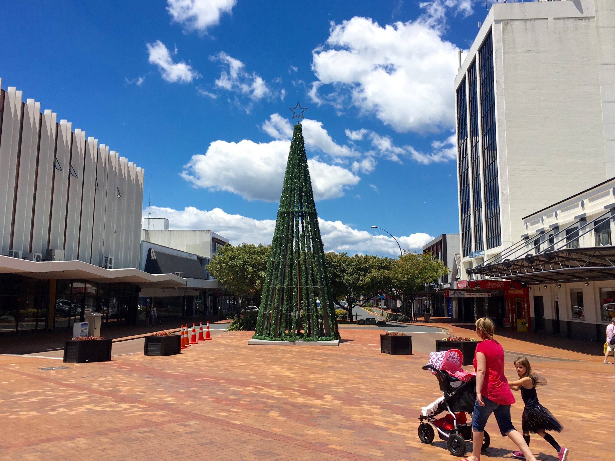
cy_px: 212
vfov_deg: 42.9
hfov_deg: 55.3
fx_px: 586
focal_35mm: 33
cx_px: 290
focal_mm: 4.15
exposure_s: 1/2198
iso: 25
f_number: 2.2
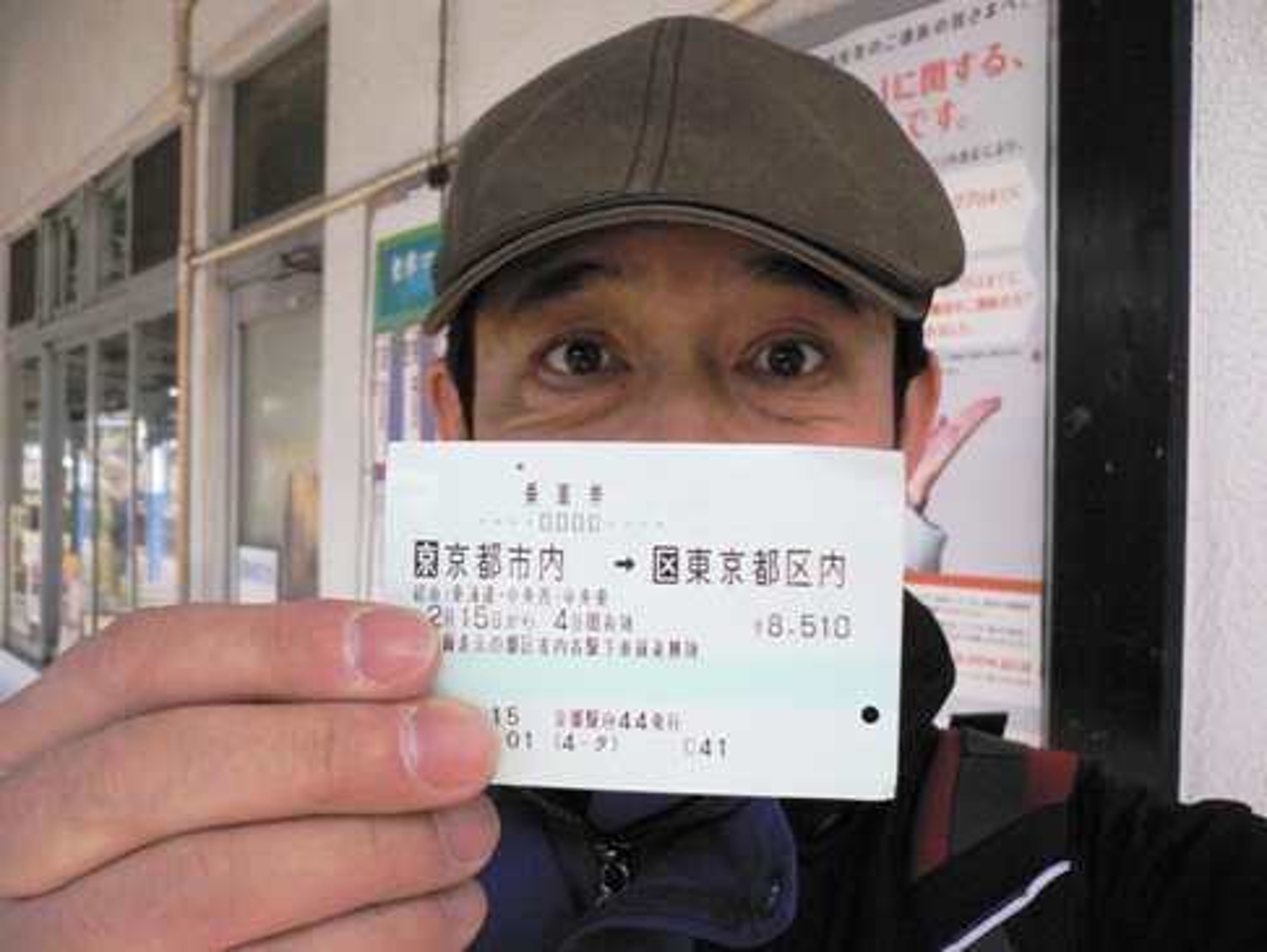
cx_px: 634
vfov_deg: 40.7
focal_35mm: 35
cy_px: 476
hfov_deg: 52.6
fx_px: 1282
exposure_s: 1/1000
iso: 400
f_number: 2.8
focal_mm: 5.8
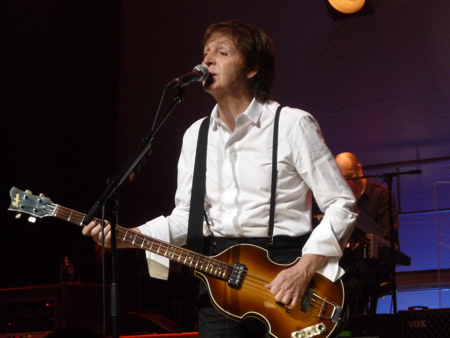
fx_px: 1833
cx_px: 211
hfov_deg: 14.0
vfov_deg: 10.5
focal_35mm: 141
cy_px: 191
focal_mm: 19.1
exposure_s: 1/40
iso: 400
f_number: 4.7
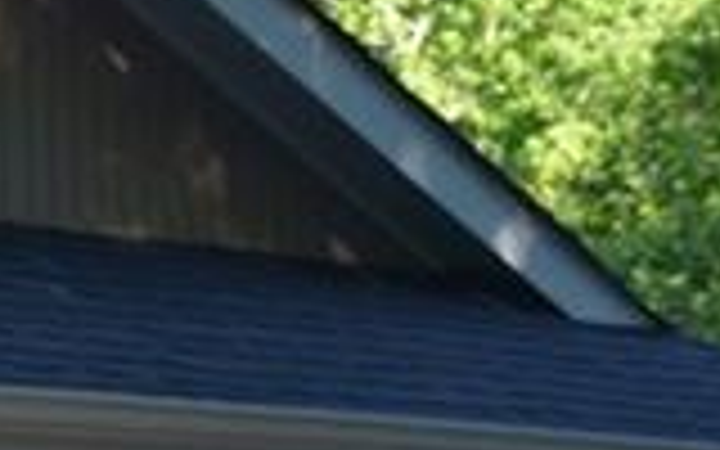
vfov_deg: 6.1
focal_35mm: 215
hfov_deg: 8.3
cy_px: 526
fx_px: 4219
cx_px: -1390
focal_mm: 22
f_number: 3.8
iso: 200
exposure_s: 1/200
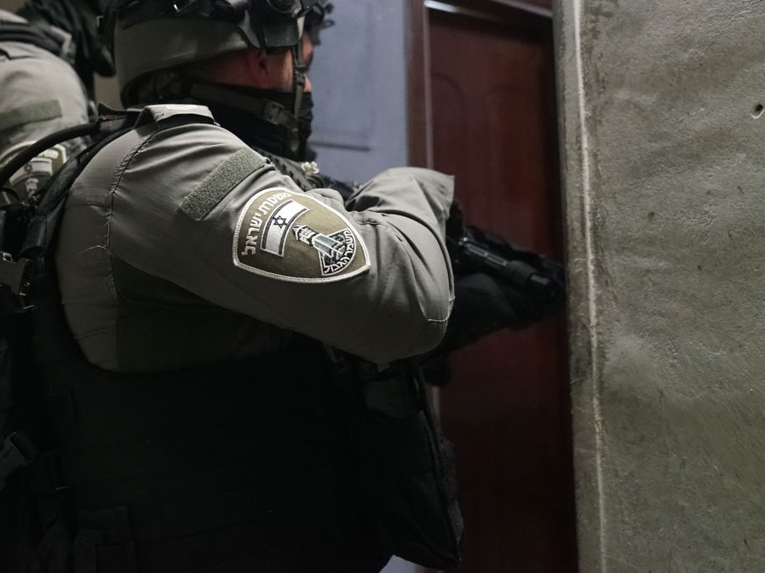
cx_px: 288
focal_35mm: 36
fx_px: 795
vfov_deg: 39.0
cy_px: 178
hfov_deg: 50.9
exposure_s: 1/160
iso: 6400
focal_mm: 24
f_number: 2.8
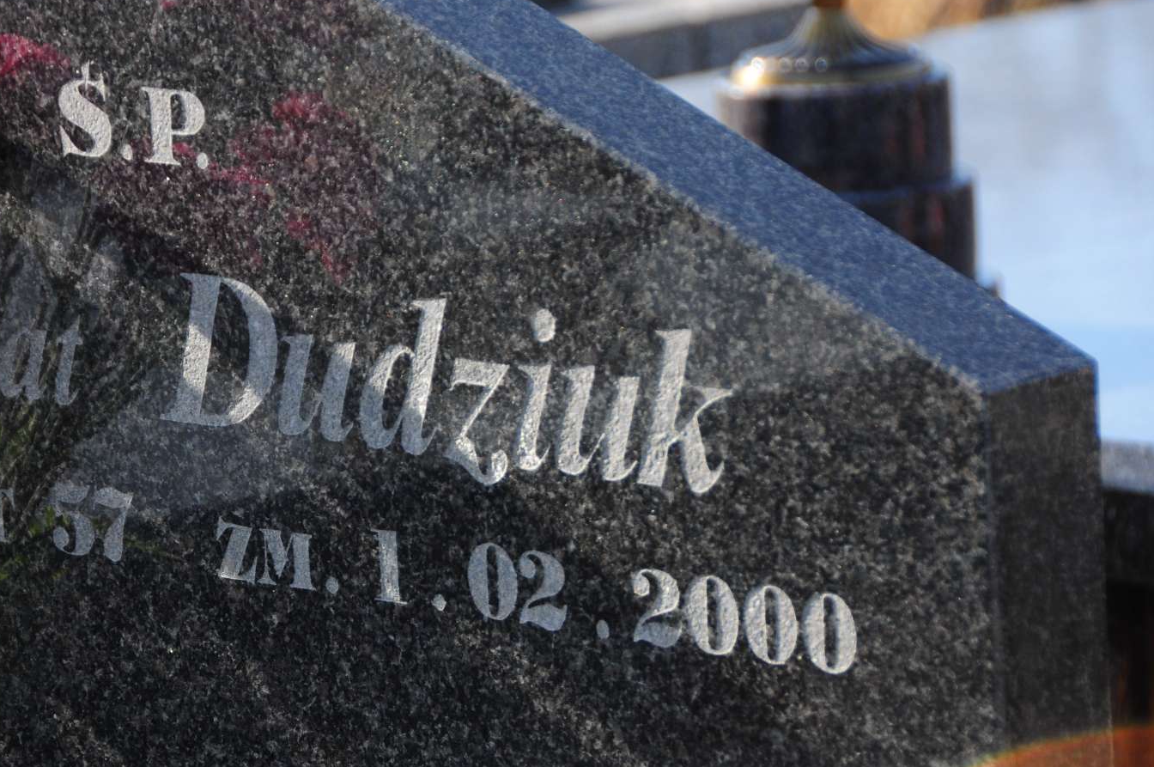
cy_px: 421
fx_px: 8581
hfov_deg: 7.7
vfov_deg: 5.1
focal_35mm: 268
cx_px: 235
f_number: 7.1
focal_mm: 112
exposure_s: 1/250
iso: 200
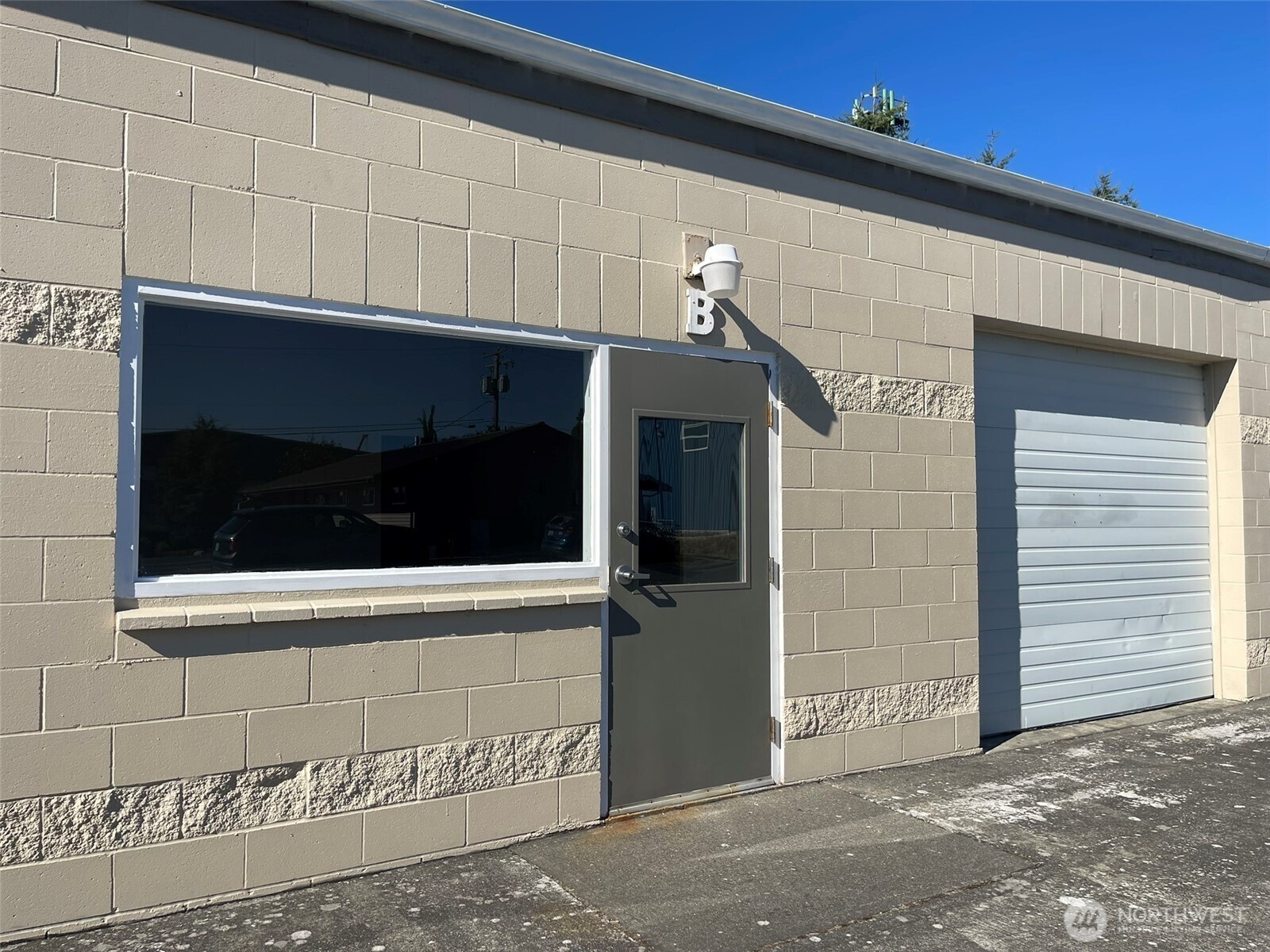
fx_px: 917
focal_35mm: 25
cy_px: 476
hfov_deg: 69.4
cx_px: 635
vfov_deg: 54.9
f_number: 1.6
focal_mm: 5.1
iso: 32
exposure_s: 1/4717
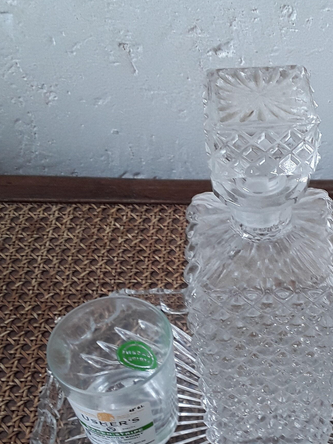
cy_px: 330
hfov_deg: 28.1
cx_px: 259
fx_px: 654
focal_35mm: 51
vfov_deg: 36.7
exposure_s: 1/33
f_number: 1.9
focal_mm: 2.91
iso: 64
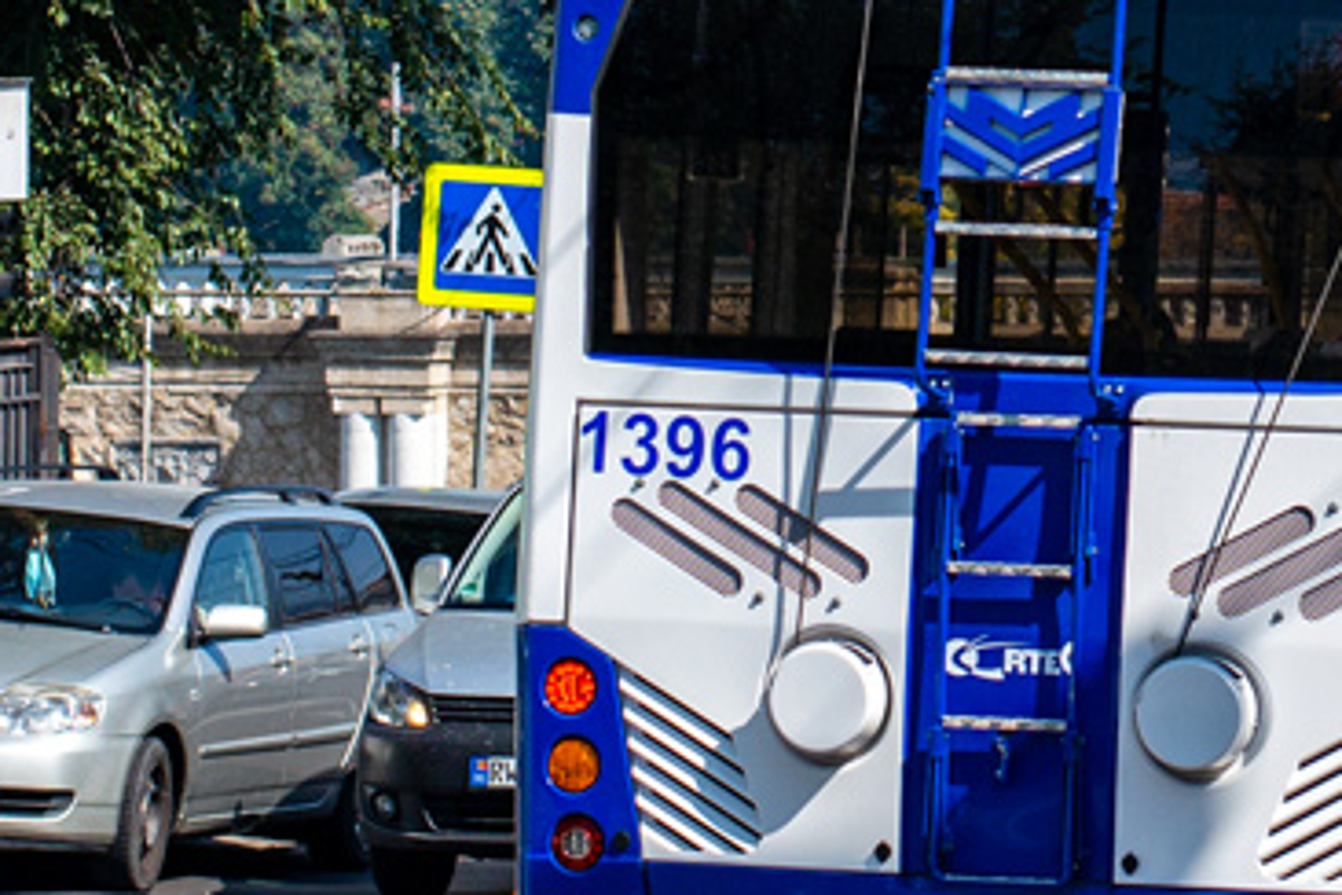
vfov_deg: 8.3
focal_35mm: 164
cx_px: 1742
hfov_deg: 12.2
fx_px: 6113
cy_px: -46
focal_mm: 50
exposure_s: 1/1600
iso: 125
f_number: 4.5
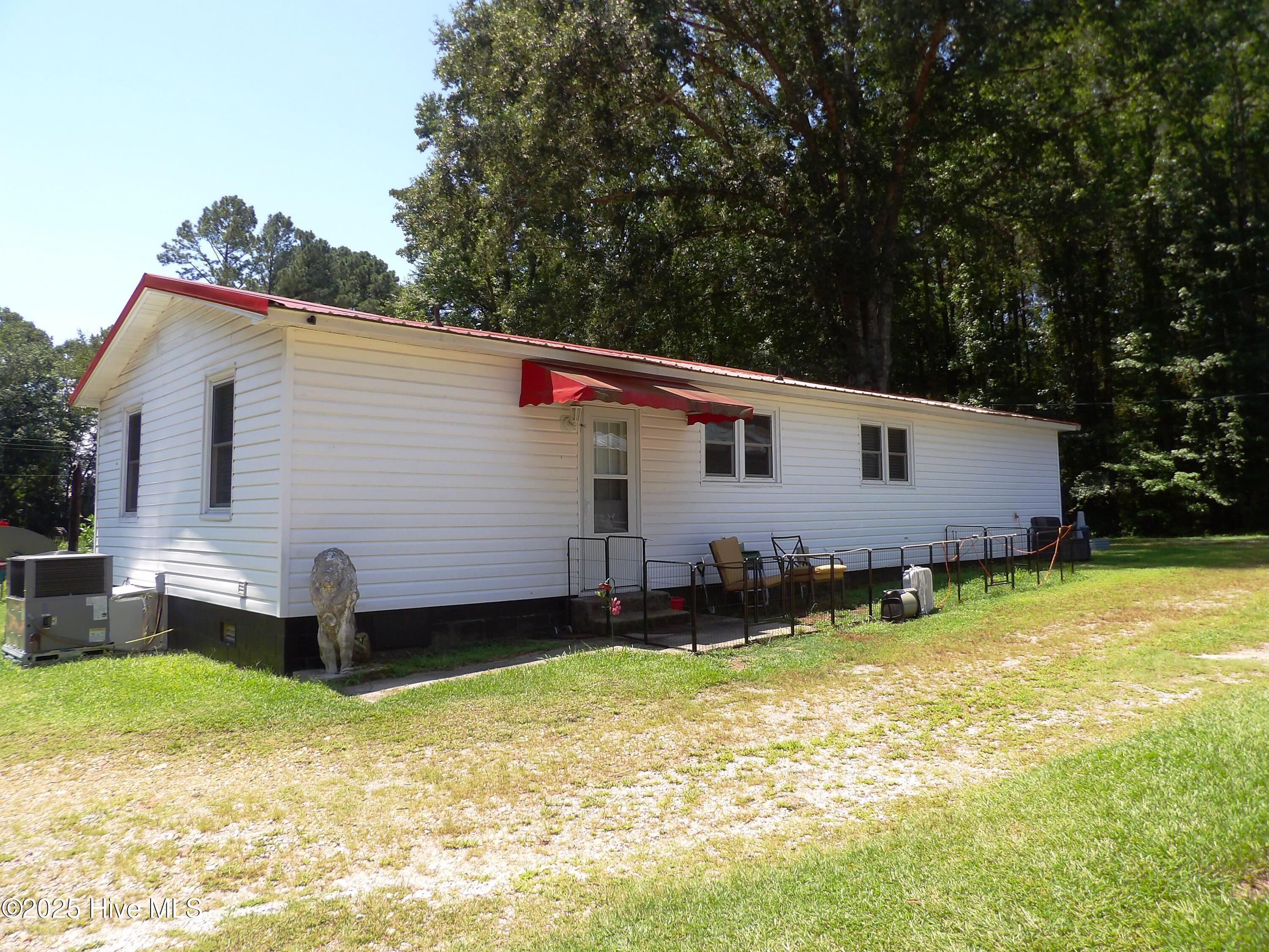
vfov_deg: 56.8
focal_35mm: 24
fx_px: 880
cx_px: 634
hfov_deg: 71.6
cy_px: 476
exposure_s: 1/687
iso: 100
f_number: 3.2
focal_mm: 4.3
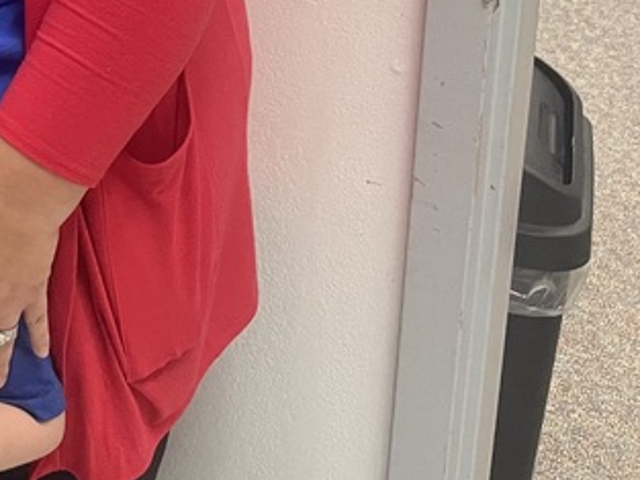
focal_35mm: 85
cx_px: -395
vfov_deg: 16.2
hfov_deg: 19.3
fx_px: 1572
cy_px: -192
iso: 125
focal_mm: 4.2
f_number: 1.6
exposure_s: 1/60
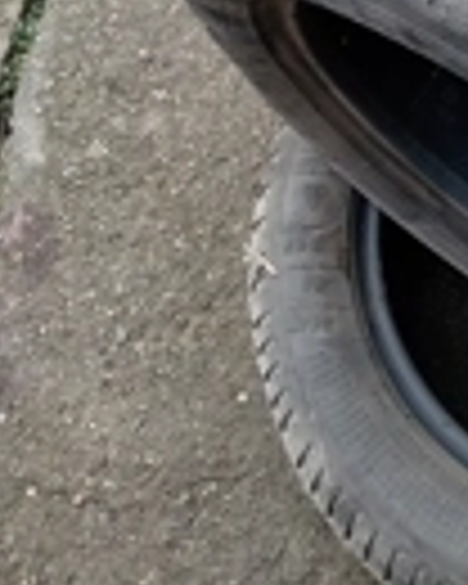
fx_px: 1402
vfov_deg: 20.4
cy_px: -279
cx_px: 630
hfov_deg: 17.6
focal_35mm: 81
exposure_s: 1/104
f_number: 1.8
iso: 101
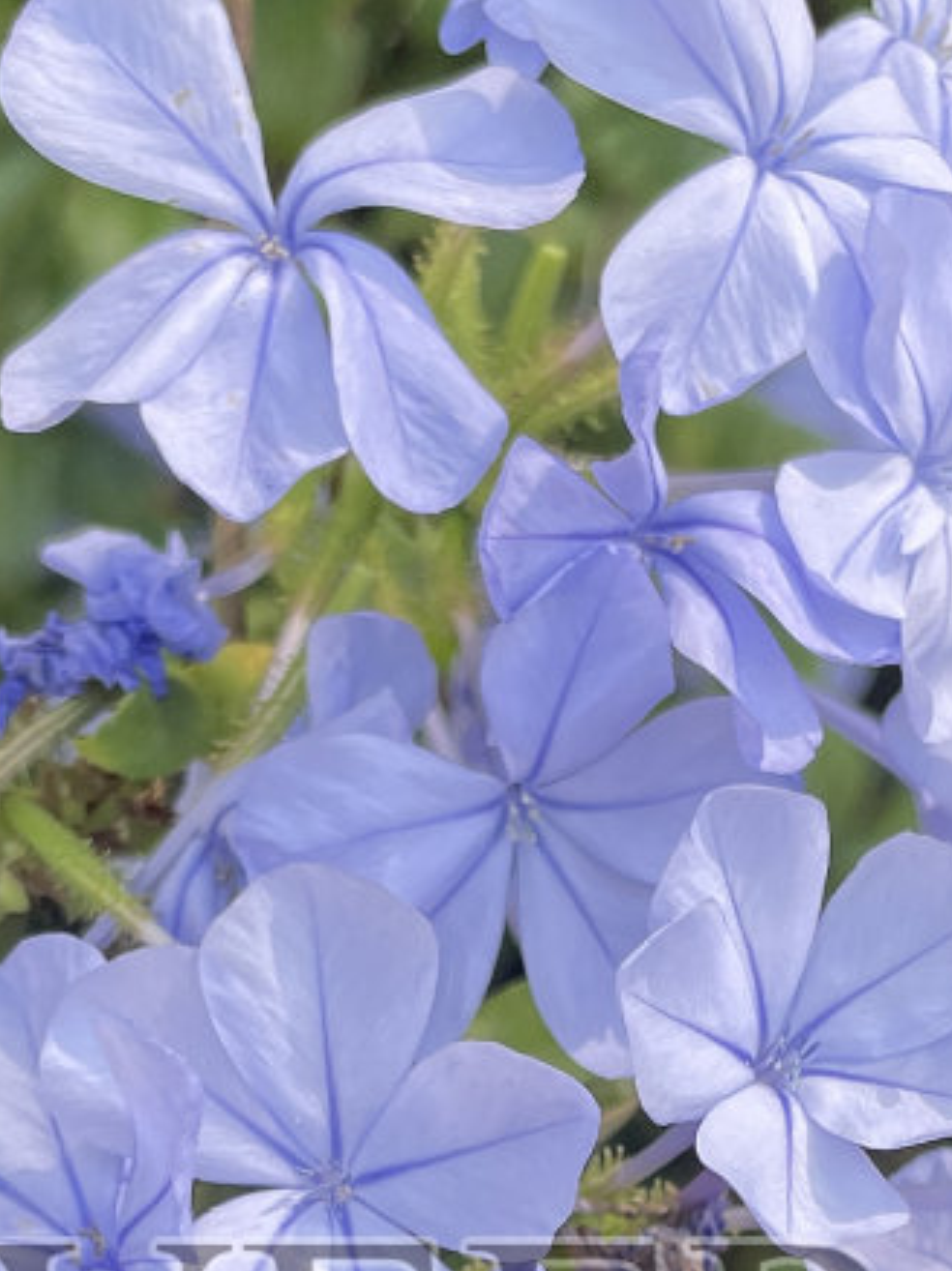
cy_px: 1436
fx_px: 3487
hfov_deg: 15.5
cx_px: 459
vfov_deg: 19.7
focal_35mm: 95
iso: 32
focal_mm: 4.2
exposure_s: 1/222
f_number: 1.6
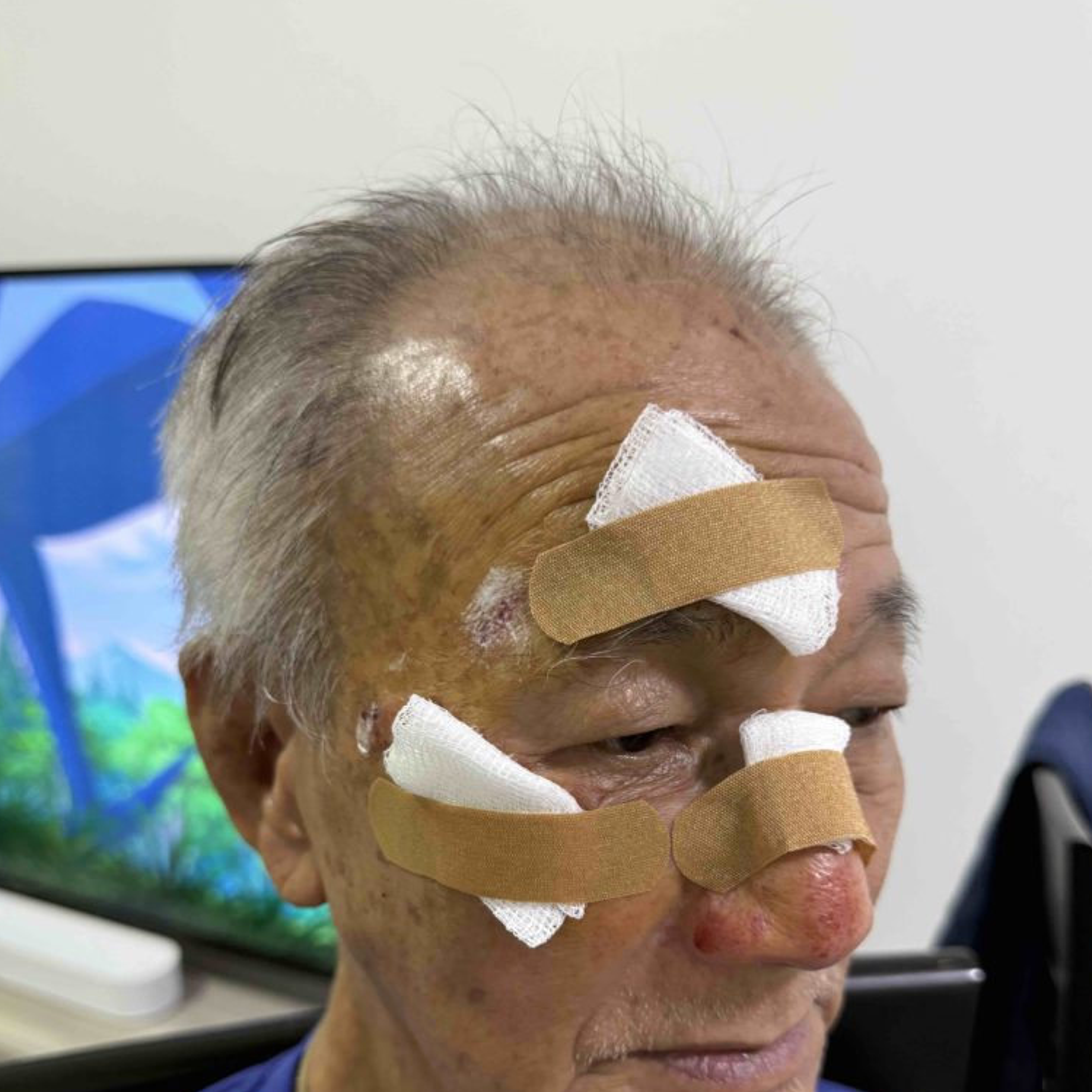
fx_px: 1035
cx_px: 553
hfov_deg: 55.6
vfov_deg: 54.4
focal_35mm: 29
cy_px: 739
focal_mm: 6.76
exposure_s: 1/53
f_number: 1.78
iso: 320
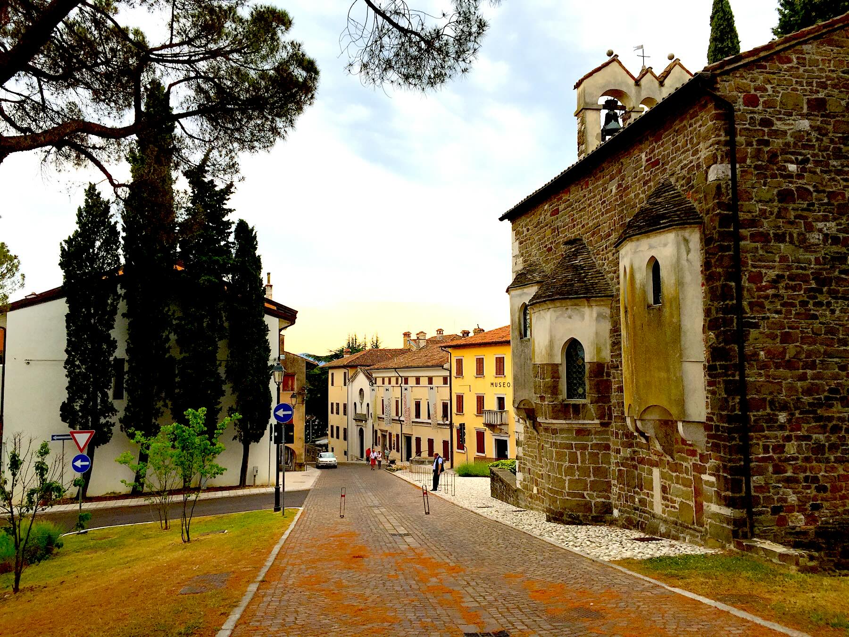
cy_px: 318
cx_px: 424
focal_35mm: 29
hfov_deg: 61.7
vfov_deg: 48.2
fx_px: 711
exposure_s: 1/373
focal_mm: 4.15
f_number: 2.2
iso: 32
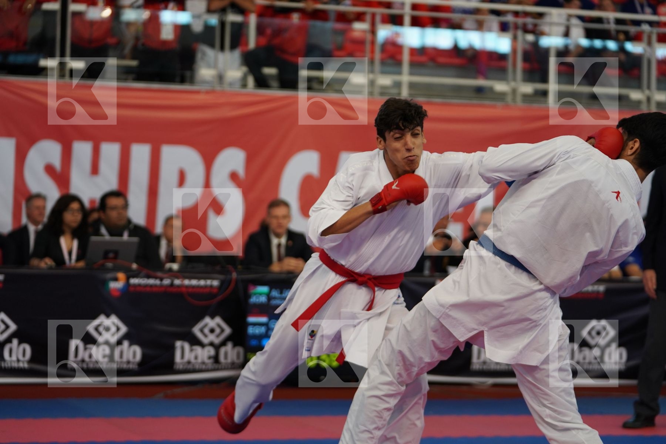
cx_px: 333
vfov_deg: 13.4
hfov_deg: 20.0
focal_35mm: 102
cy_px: 222
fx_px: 1887
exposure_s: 1/1000
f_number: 2.8
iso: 1250
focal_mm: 102
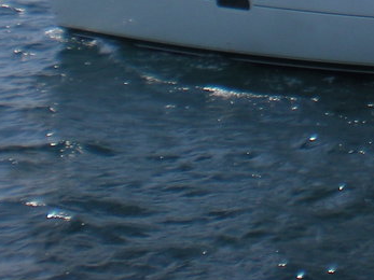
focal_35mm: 143
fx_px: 1544
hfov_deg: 13.0
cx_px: 577
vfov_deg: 9.8
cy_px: -223
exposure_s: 1/718
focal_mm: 6.3
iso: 64
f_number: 4.6
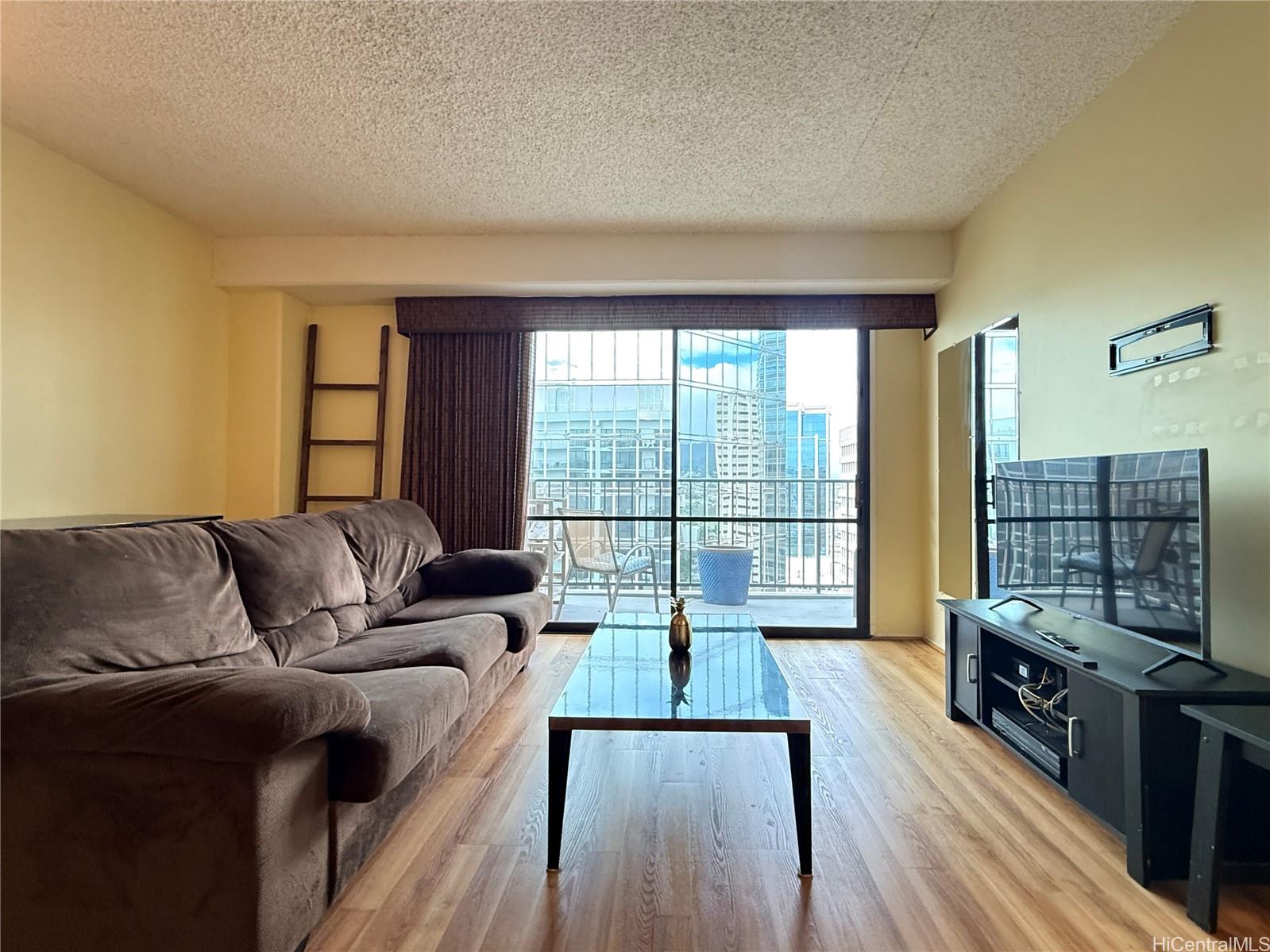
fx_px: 514
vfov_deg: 85.7
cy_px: 476
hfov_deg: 102.1
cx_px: 635
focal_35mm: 14
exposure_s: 1/120
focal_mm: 2.22
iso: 640
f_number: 2.2
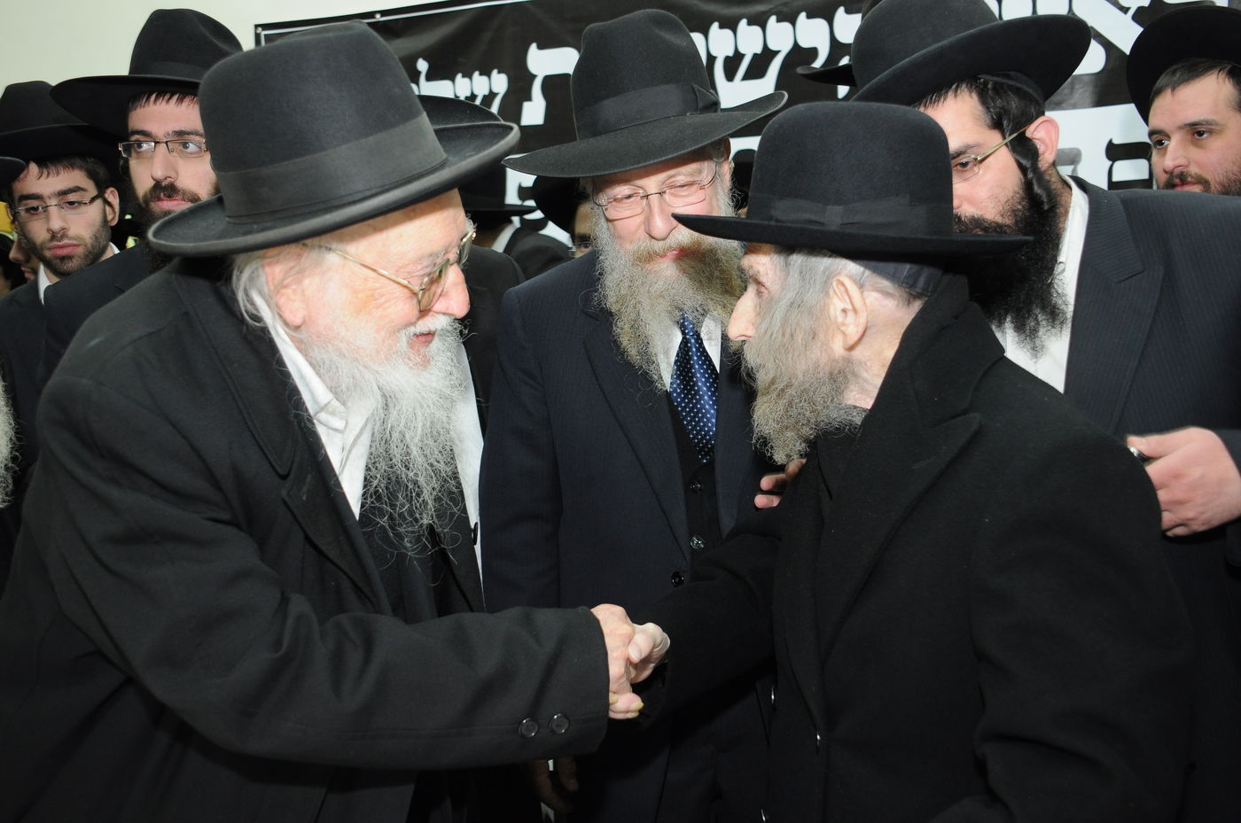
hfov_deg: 49.6
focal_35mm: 39
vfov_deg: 34.1
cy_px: 412
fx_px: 1342
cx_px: 620
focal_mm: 26
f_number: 4.5
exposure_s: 1/60
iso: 800
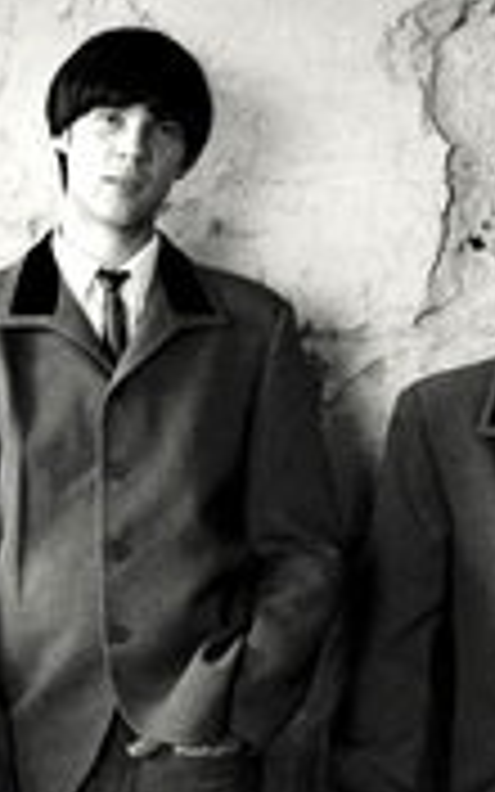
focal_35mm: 183
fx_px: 3944
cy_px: 724
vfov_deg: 11.4
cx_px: 360
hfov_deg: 7.2
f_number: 1.8
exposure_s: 1/500
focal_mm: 35
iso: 400
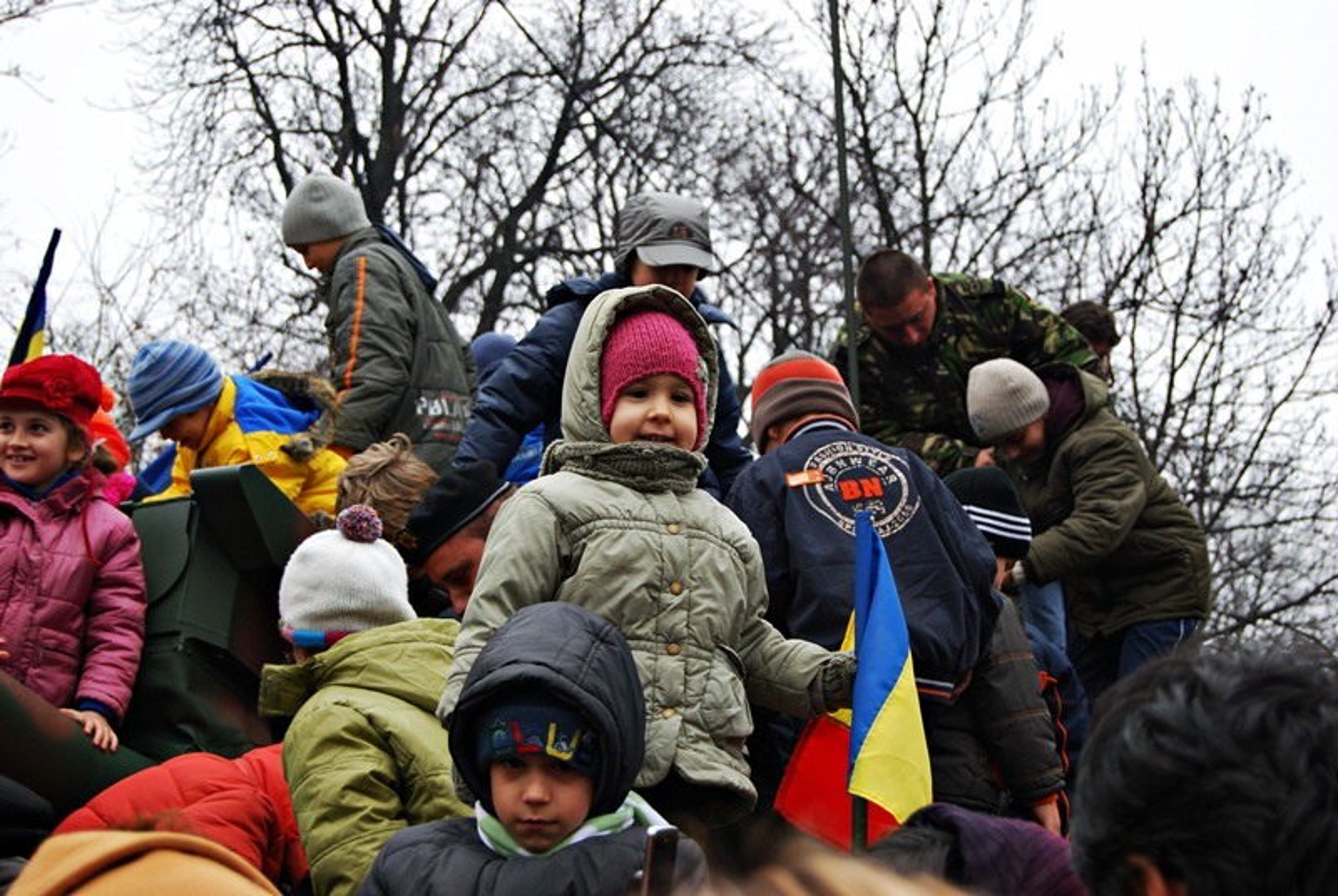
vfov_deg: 20.2
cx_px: 669
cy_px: 448
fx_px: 2512
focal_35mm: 68
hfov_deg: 29.8
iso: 400
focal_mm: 45
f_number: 5.3
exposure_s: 1/125
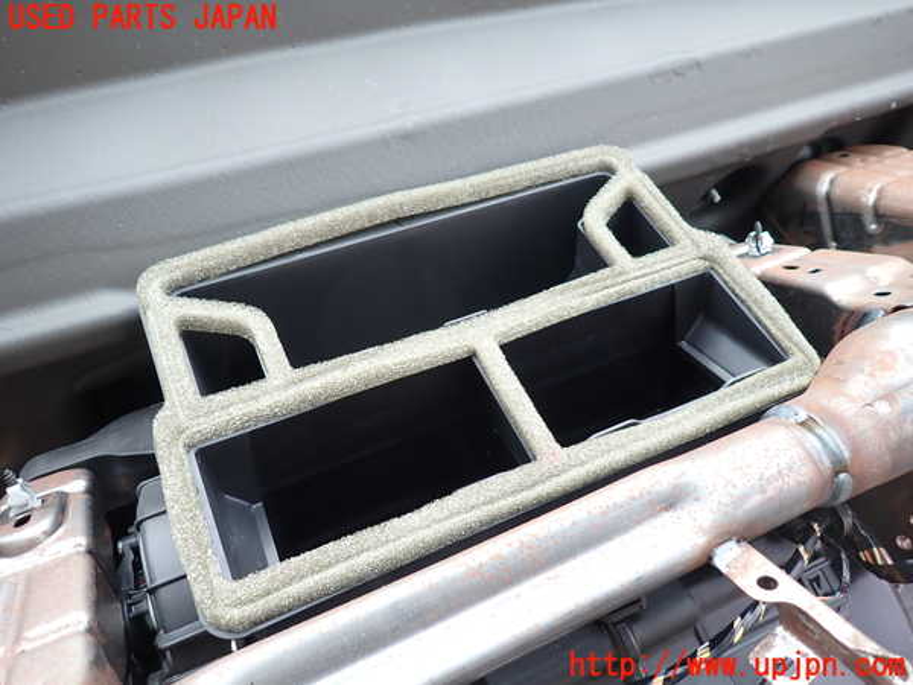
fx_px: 659
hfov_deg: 69.4
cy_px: 342
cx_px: 456
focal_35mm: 25
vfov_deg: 54.9
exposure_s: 1/100
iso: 100
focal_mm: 4.5
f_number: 2
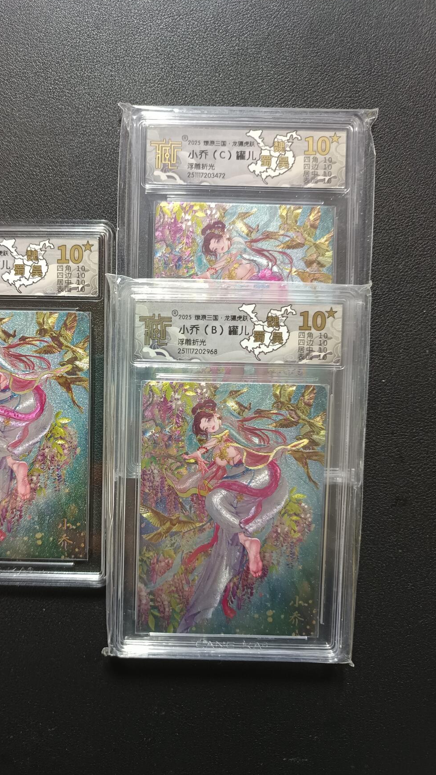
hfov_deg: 42.3
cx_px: 140
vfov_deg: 69.8
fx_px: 555
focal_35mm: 27
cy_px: 394
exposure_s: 1/25
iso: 1413
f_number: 1.7
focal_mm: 5.31
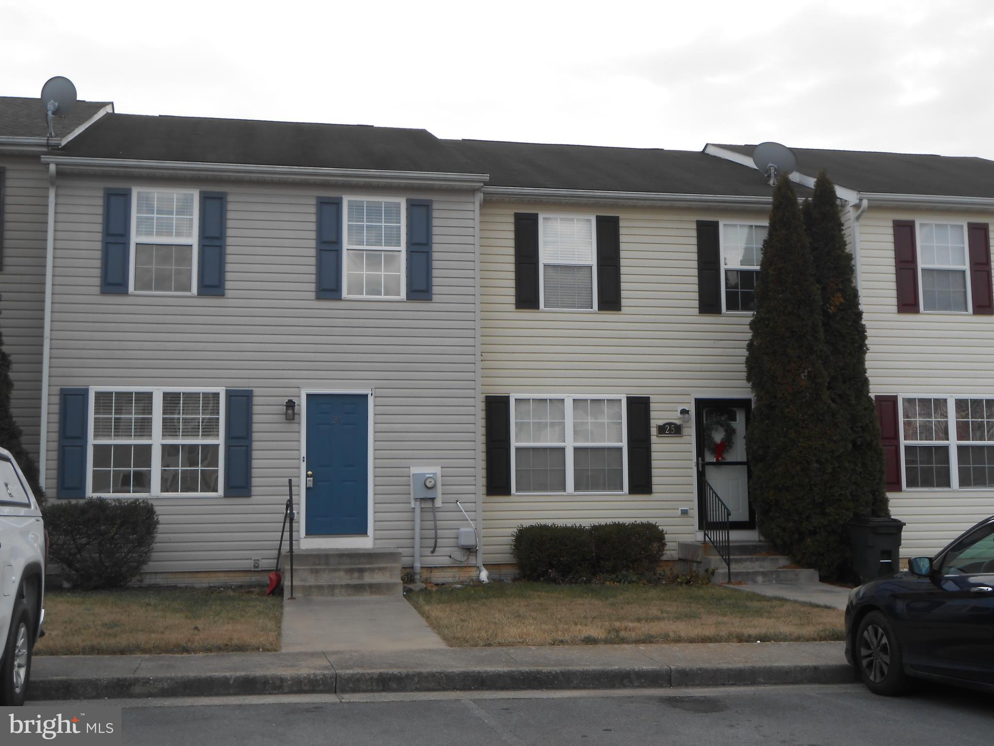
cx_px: 497
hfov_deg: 42.9
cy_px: 373
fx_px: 1263
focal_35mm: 44
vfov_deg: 32.9
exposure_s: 1/40
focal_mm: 7.8
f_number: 4.5
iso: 80
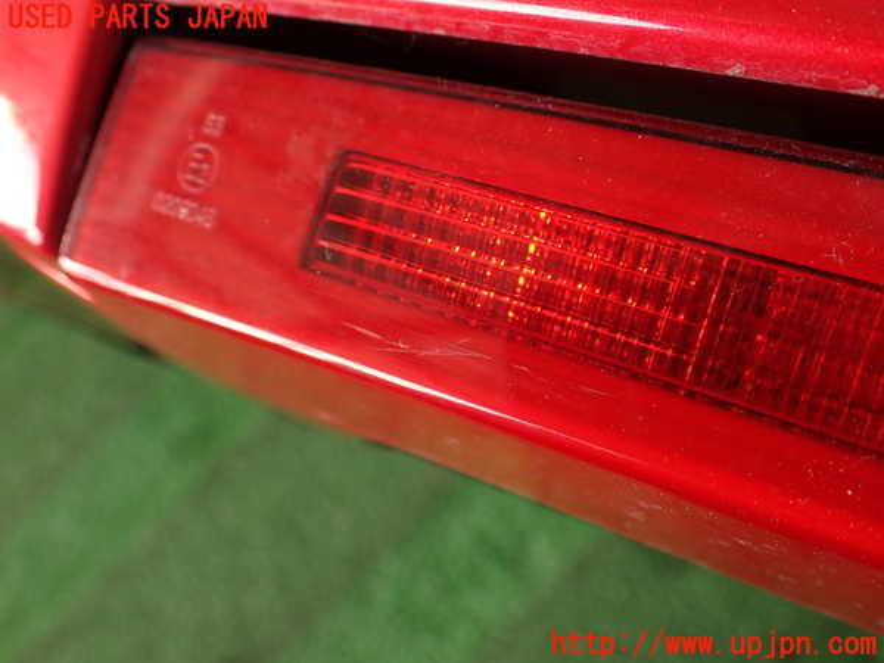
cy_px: 332
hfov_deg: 56.8
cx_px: 442
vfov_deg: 44.2
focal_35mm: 32
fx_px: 817
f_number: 2.4
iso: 200
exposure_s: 1/50
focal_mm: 5.79
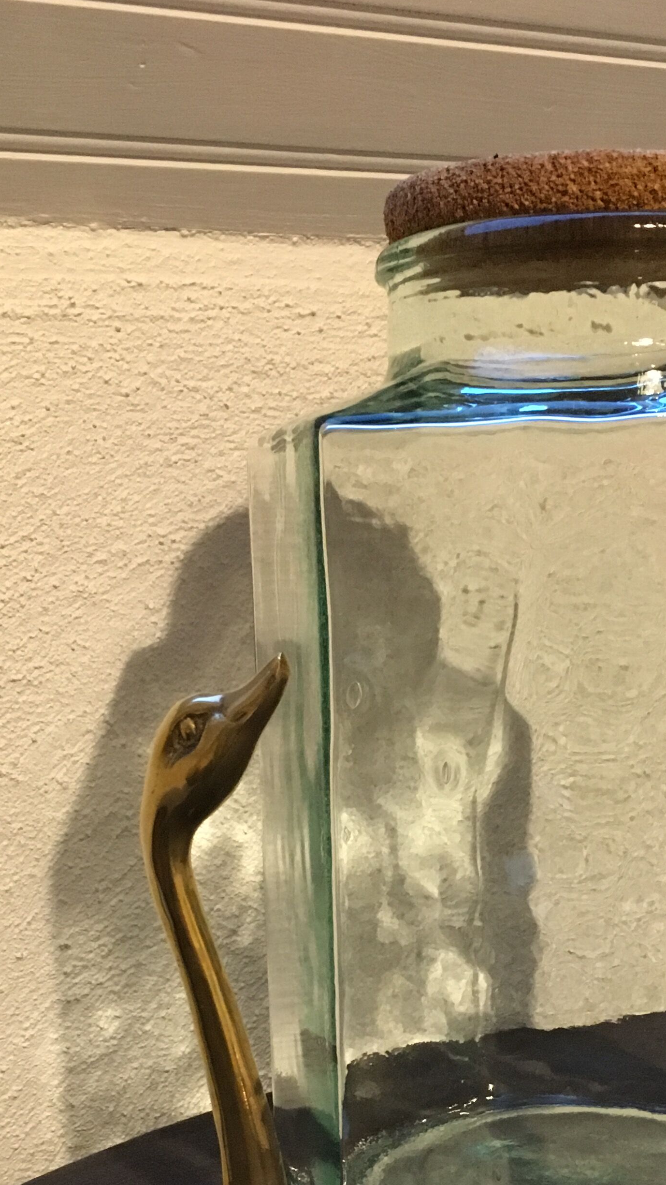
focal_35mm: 52
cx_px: 389
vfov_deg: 38.6
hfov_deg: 23.0
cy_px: 923
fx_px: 1633
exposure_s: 1/25
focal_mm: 4.15
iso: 200
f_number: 2.2
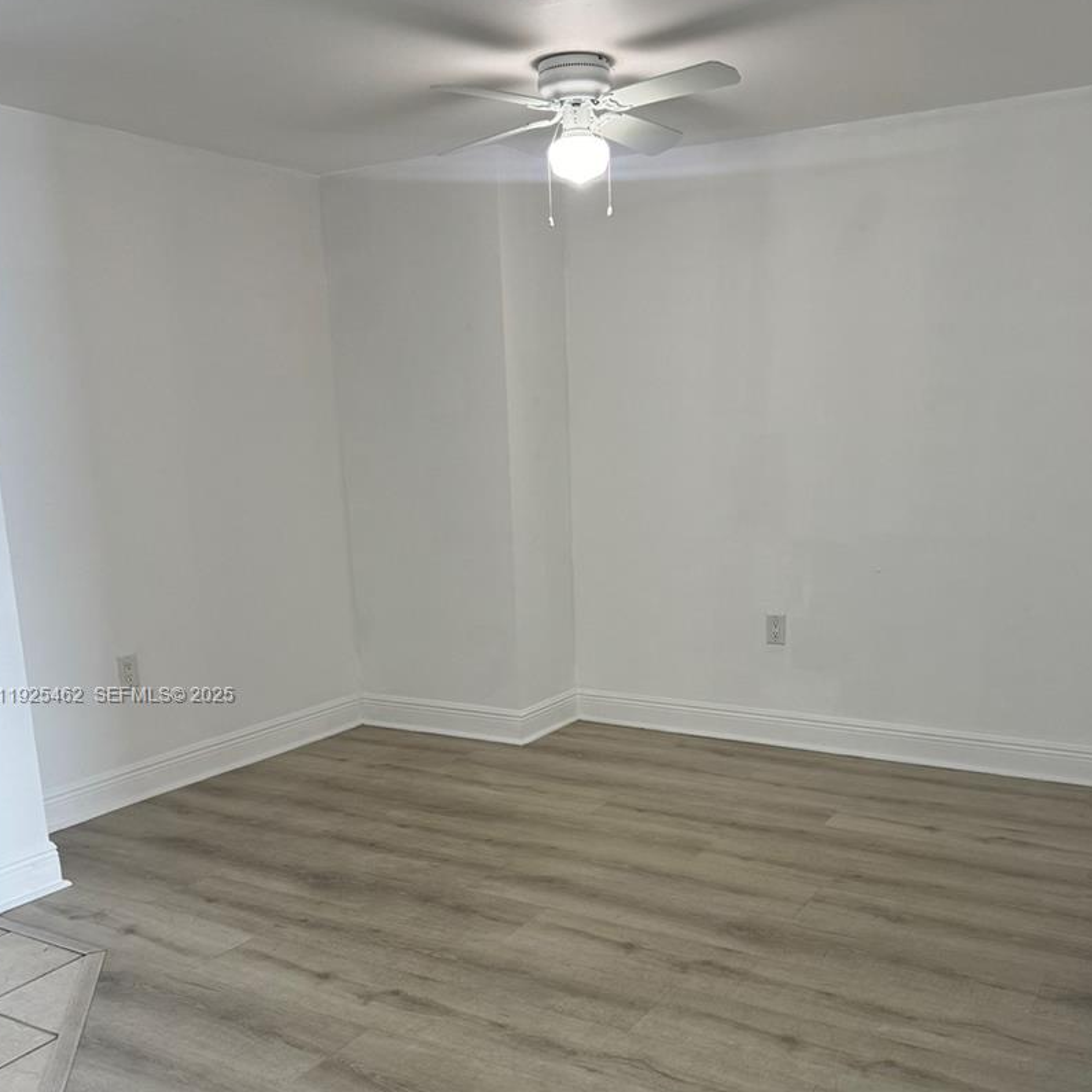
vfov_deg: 50.5
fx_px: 1142
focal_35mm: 32
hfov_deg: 51.0
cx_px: 598
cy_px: 696
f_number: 1.78
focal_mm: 6.76
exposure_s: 1/120
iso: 200
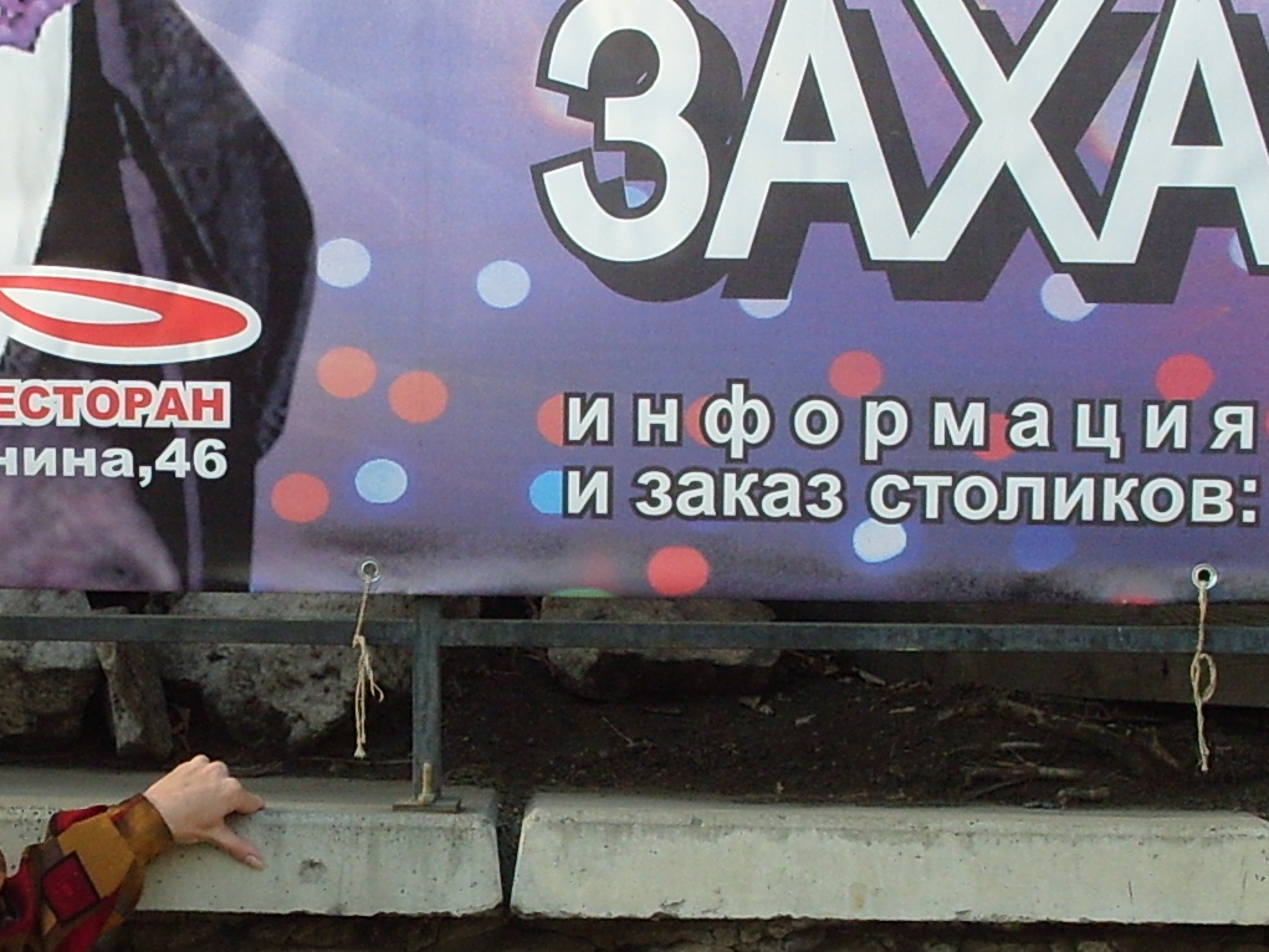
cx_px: 188
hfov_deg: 15.6
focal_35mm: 125
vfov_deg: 11.9
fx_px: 4583
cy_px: 592
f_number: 4.1
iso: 80
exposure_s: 1/125
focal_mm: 7.8
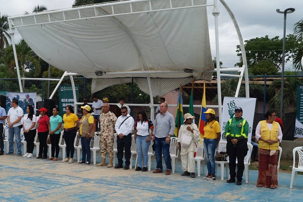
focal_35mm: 45
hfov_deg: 43.4
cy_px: 116
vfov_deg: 29.8
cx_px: 124
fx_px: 379
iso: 100
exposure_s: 1/125
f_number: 9
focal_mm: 20
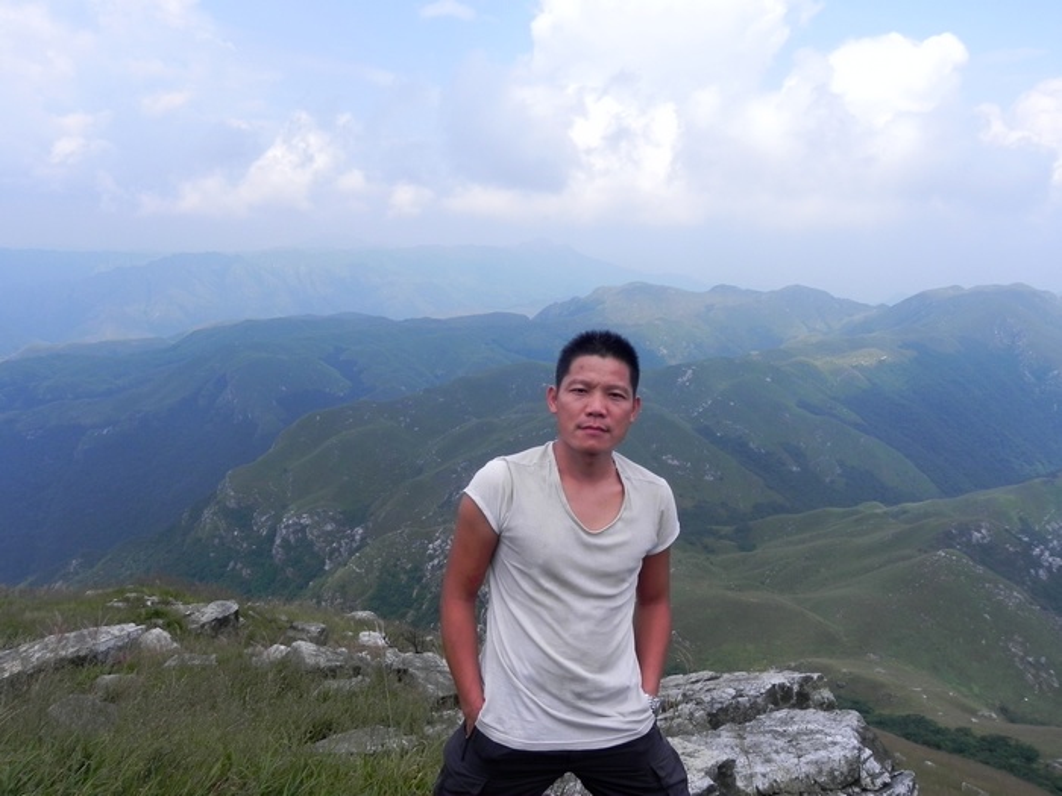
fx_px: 798
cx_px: 531
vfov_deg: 53.1
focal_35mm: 26
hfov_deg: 67.3
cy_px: 398
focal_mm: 4.6
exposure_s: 1/329
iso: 160
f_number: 7.1
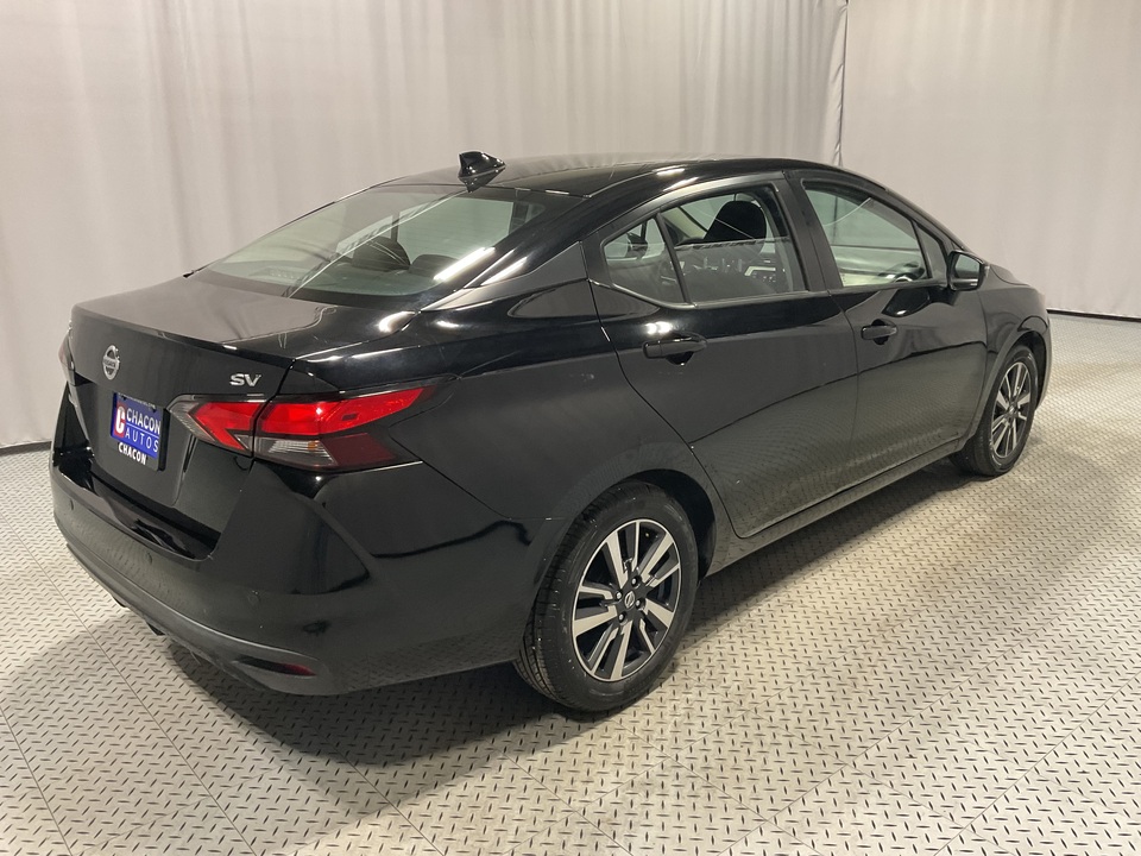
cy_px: 428
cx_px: 570
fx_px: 956
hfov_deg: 61.7
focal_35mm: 29
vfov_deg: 48.2
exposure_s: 1/60
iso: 100
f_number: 1.8
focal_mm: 3
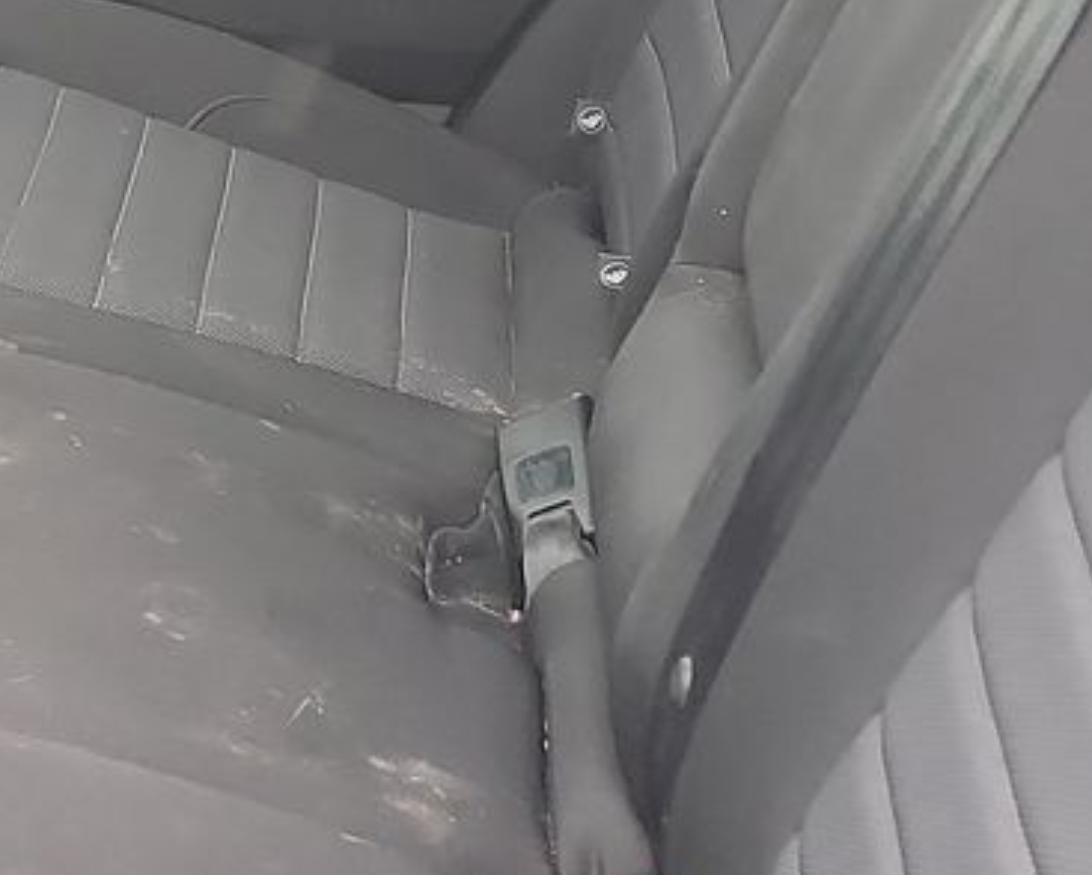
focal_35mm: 102
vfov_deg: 15.1
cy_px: 443
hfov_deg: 18.0
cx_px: -149
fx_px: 3298
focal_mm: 6.7
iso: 435
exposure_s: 1/59
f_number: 1.8
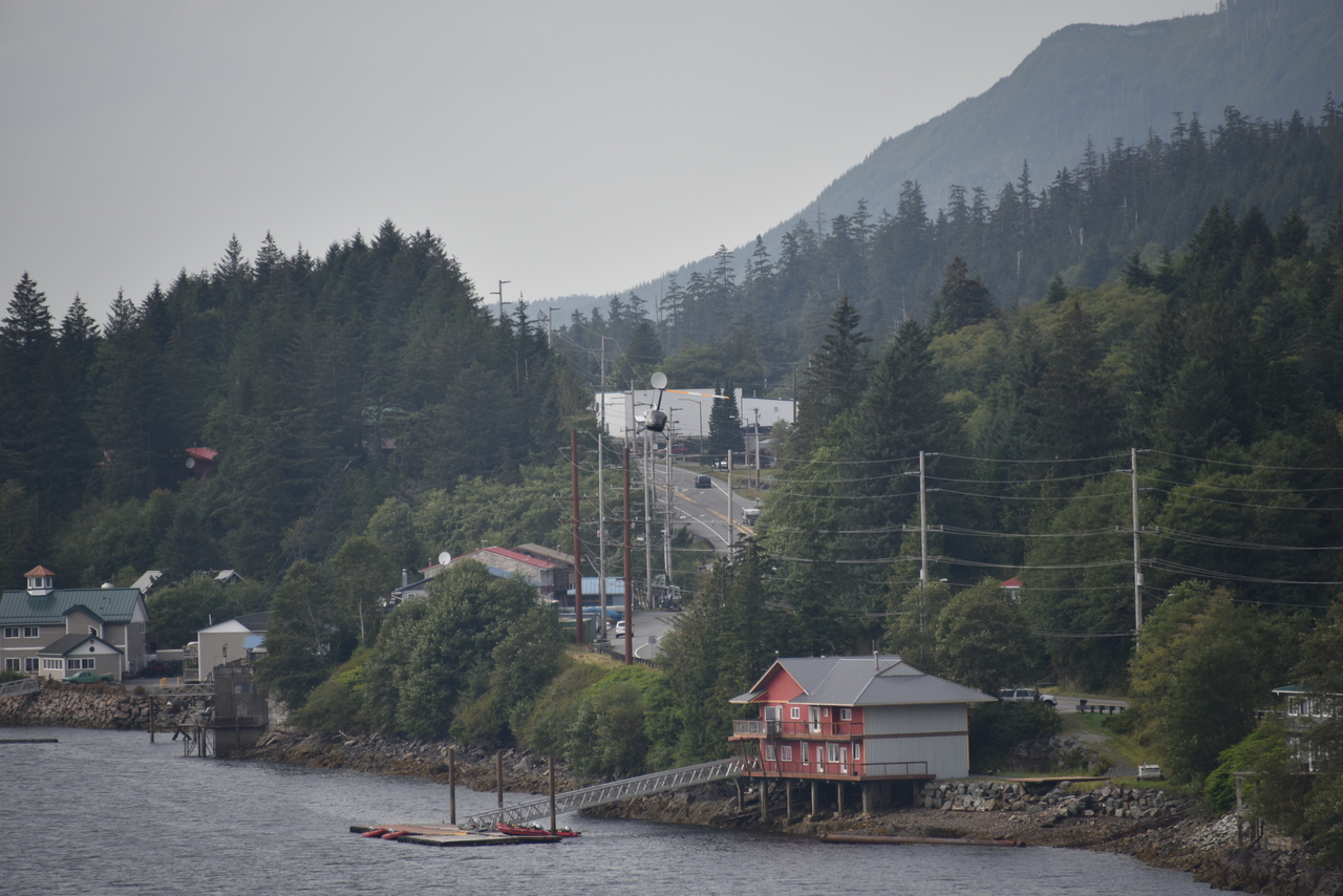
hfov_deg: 6.9
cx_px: 672
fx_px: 11193
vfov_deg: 4.6
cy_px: 448
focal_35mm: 300
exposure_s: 1/640
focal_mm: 300
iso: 180
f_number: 5.6
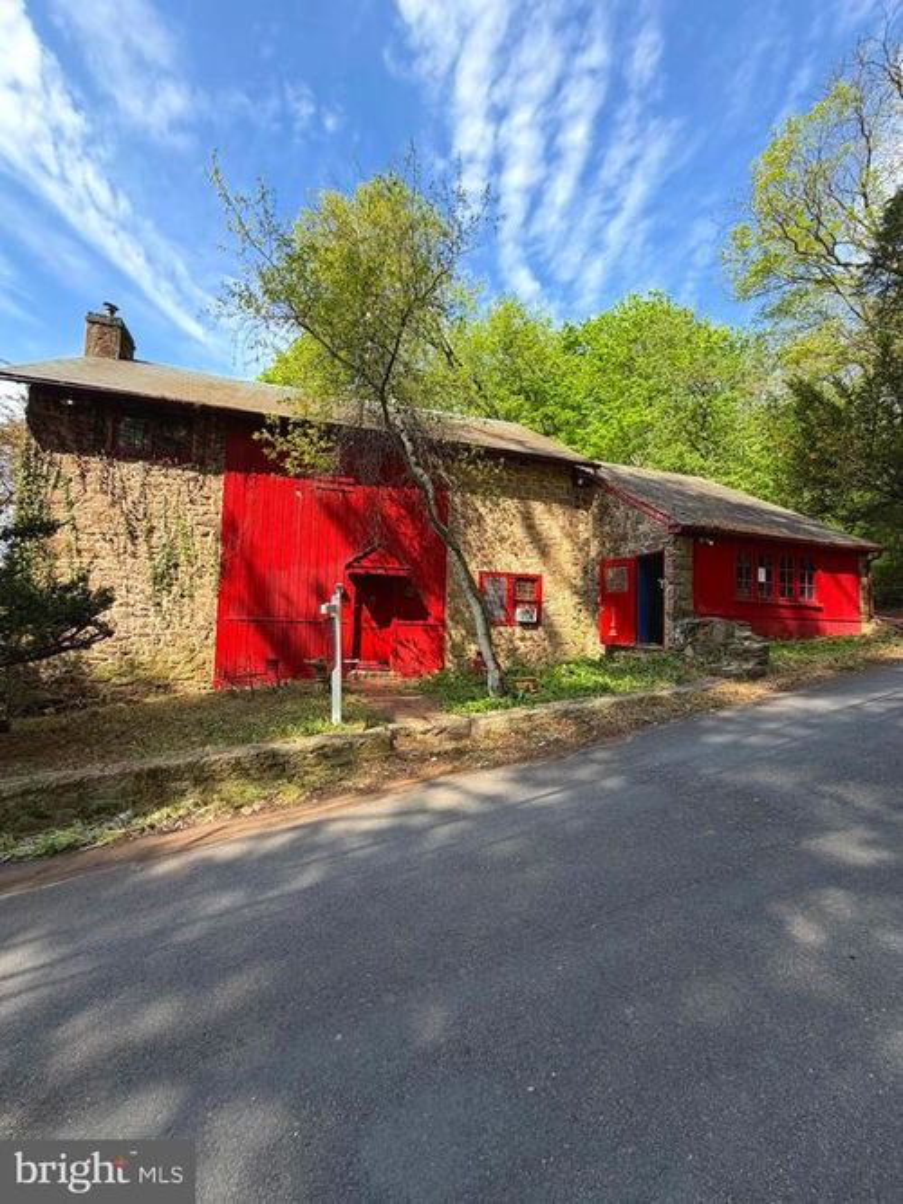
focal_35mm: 14
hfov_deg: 85.7
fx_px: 487
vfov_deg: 102.1
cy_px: 602
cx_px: 452
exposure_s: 1/596
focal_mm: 2.22
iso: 40
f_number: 2.2
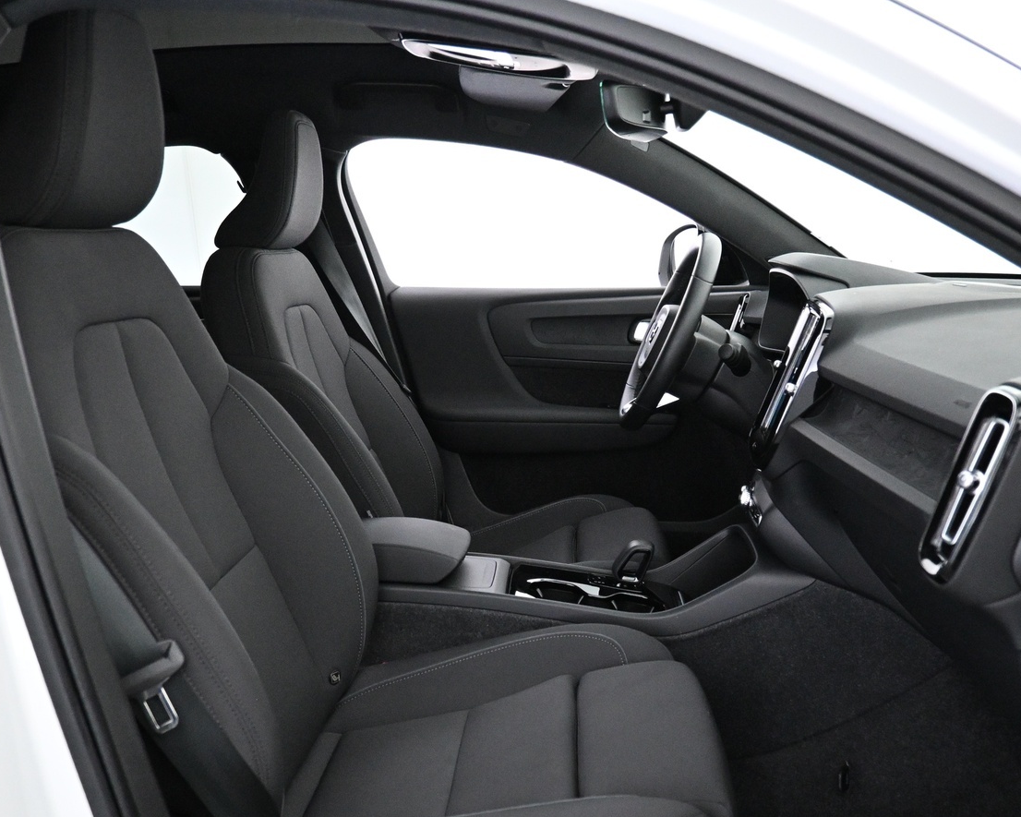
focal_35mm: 33
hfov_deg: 54.0
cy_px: 498
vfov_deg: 44.3
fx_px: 997
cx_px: 579
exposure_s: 1/50
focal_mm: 16
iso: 4000
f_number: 3.5
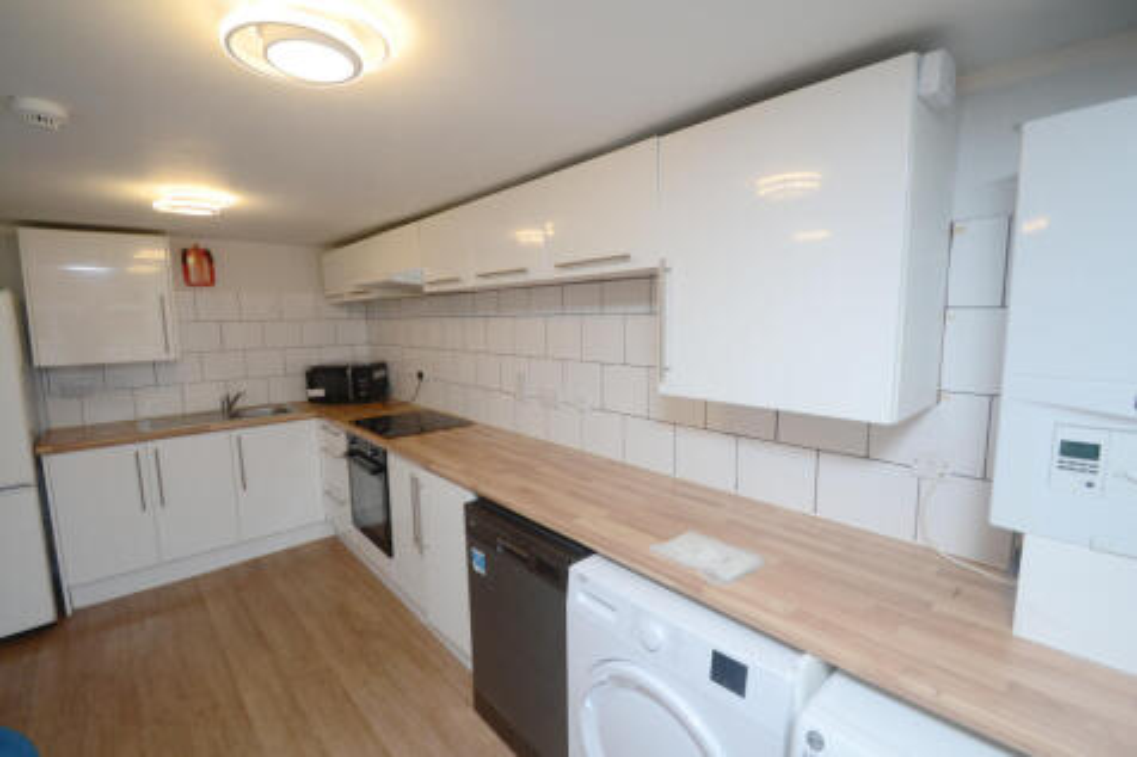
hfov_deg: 100.4
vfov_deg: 77.3
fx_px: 474
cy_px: 378
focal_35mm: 15
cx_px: 568
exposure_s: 1/100
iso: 400
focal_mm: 10
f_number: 5
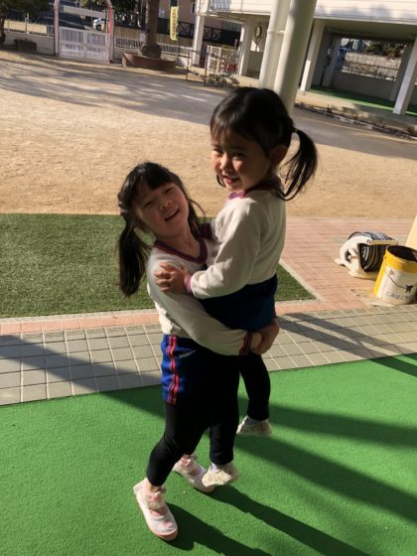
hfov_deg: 49.7
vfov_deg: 63.4
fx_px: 450
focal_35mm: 28
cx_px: 208
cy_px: 278
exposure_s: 1/827
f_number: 1.8
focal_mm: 3.99
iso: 20
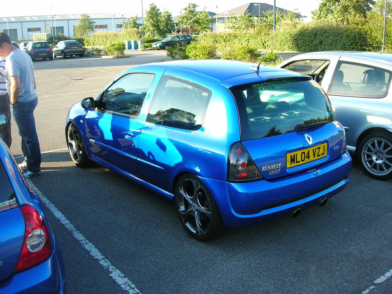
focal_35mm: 38
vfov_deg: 37.7
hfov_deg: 49.0
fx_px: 430
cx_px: 196
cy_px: 147
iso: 64
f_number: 2.8
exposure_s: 1/196
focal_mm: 7.8
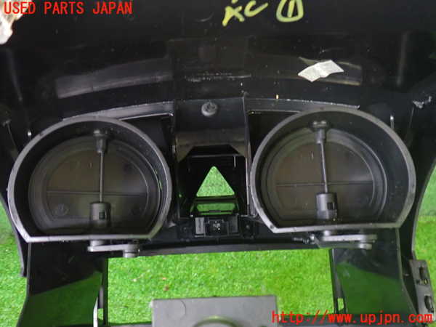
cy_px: 164
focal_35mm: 30
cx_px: 218
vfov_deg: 46.8
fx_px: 378
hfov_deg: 60.0
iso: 800
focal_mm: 5.4
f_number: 2.3
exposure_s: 1/15
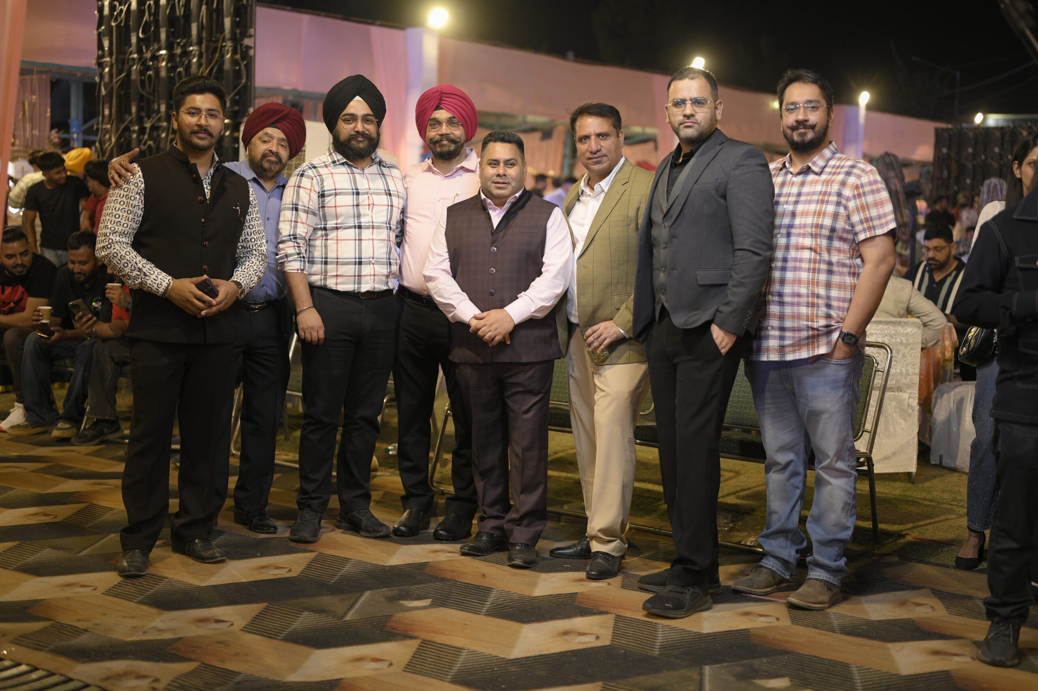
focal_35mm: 50
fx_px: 1441
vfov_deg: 27.0
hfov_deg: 39.6
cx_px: 519
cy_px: 346
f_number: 1.8
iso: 1000
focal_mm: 50
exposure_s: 1/200
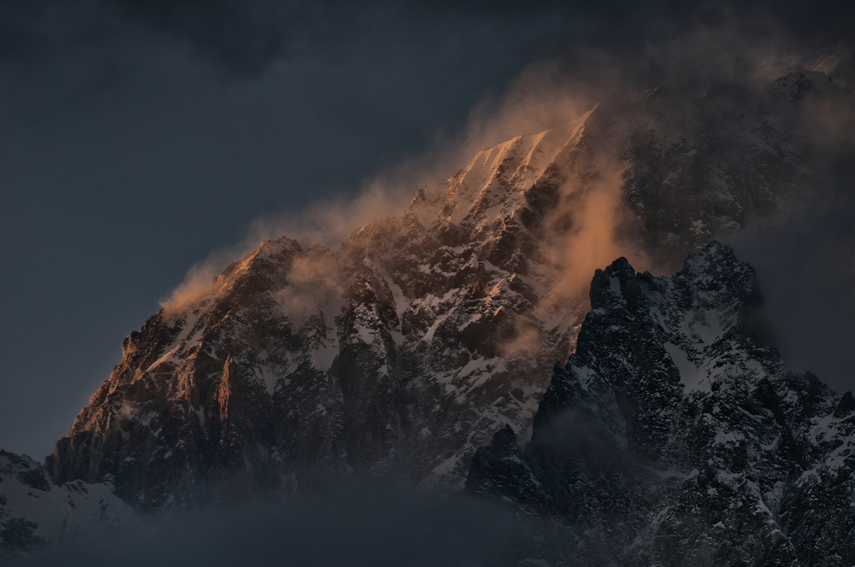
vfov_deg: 4.4
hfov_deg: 6.5
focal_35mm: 315
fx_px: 7471
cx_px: 428
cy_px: 284
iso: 100
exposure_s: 1/640
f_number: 5.3
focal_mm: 210
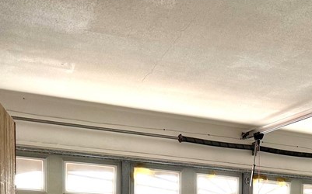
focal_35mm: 65
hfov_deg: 28.1
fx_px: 552
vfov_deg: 17.9
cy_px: 286
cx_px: 361
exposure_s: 1/60
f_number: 1.78
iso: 160
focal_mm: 6.76
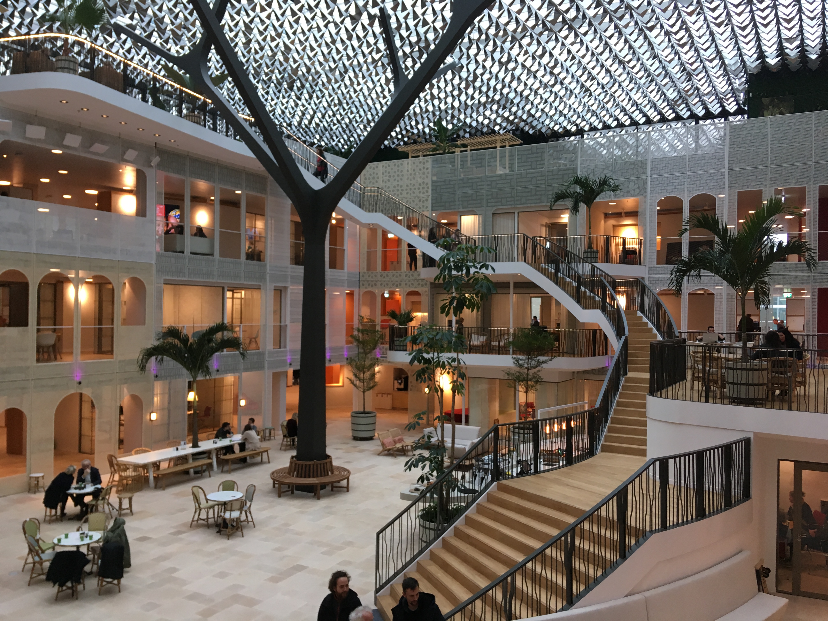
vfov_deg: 48.2
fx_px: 694
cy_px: 310
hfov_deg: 61.7
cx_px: 414
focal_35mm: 29
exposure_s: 1/33
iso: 64
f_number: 2.2
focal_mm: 4.15
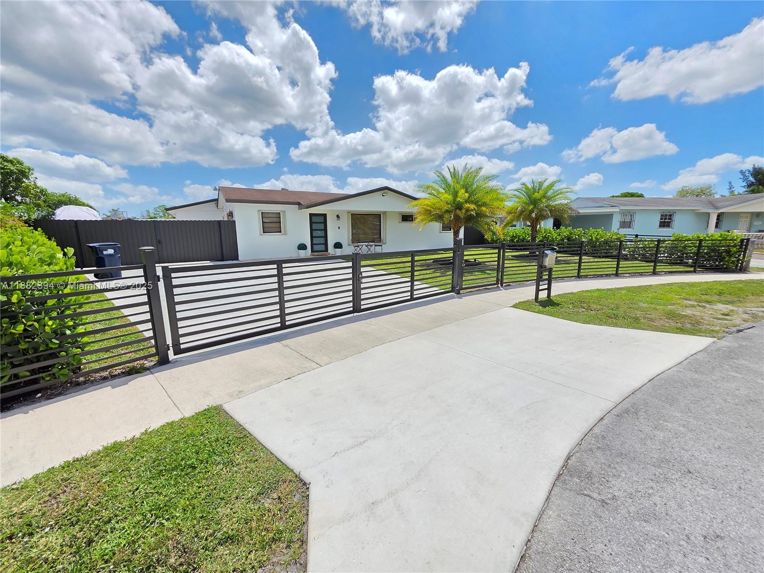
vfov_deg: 89.9
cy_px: 286
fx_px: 287
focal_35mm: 13
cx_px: 382
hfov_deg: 106.2
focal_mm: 2.2
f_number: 1.9
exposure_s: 1/2186
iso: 40
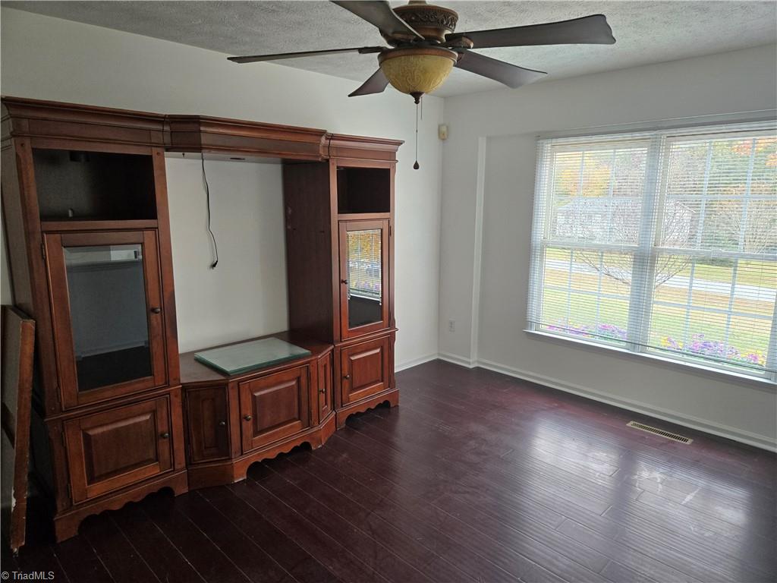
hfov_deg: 73.9
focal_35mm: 23
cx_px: 388
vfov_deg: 58.9
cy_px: 292
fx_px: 516
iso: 160
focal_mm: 5.4
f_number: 1.8
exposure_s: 1/180
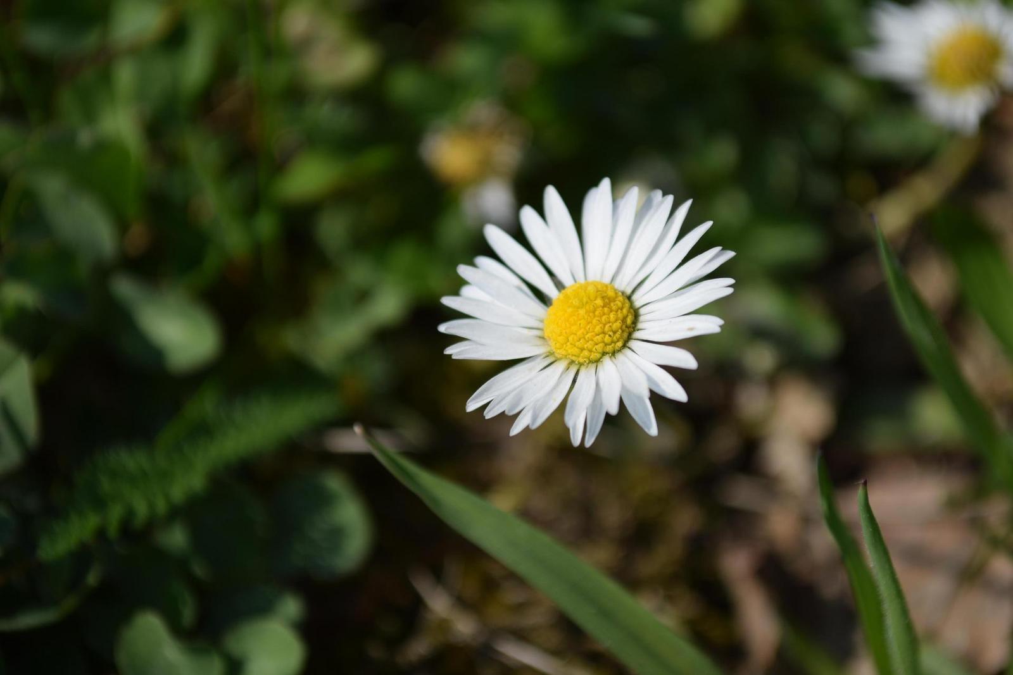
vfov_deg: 16.6
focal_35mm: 82
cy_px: 338
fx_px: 2321
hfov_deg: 24.6
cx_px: 506
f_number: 5.6
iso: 100
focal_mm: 55
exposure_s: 1/800
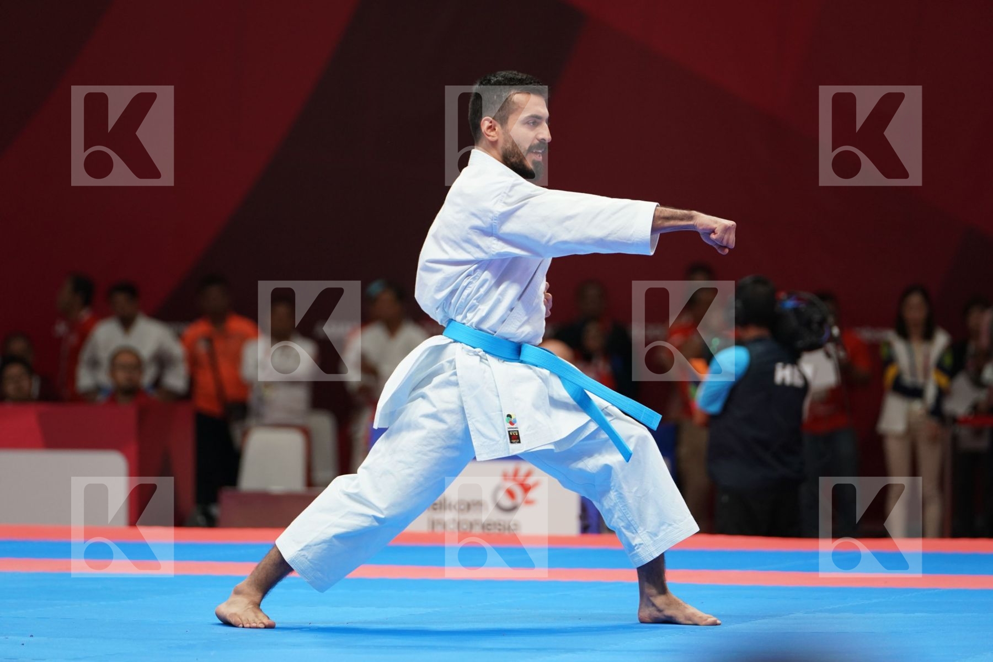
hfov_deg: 8.9
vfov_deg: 5.9
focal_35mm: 231
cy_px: 331
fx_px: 6371
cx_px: 496
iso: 2000
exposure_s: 1/500
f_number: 4
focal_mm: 231
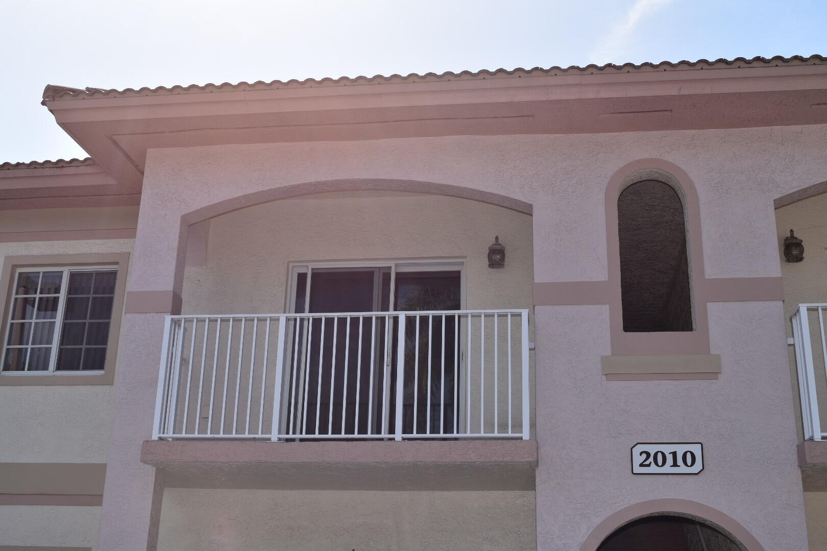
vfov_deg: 29.9
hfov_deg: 43.6
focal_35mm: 45
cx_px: 414
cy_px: 276
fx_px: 1034
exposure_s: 1/200
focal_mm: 30
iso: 100
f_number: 10
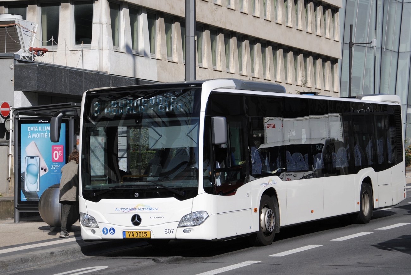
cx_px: 206
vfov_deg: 17.5
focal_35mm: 78
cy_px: 138
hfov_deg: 26.0
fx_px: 891
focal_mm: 52
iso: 110
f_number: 5
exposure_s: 1/1000
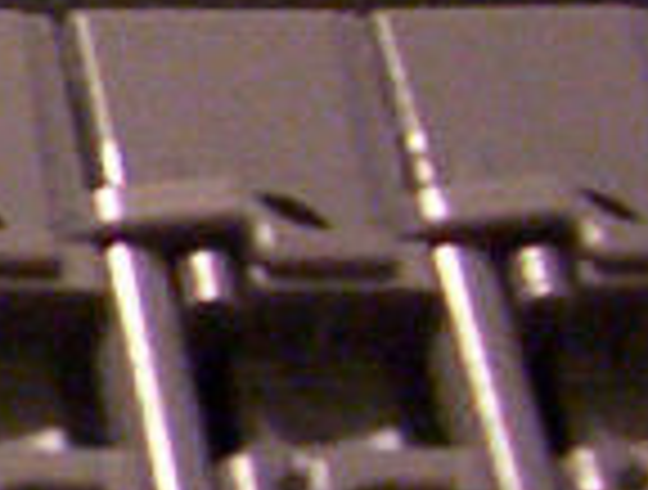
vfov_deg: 4.4
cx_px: -1480
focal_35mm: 340
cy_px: 364
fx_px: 6386
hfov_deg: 5.4
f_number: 2.73
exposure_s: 1/10.4
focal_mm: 5.77
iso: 200
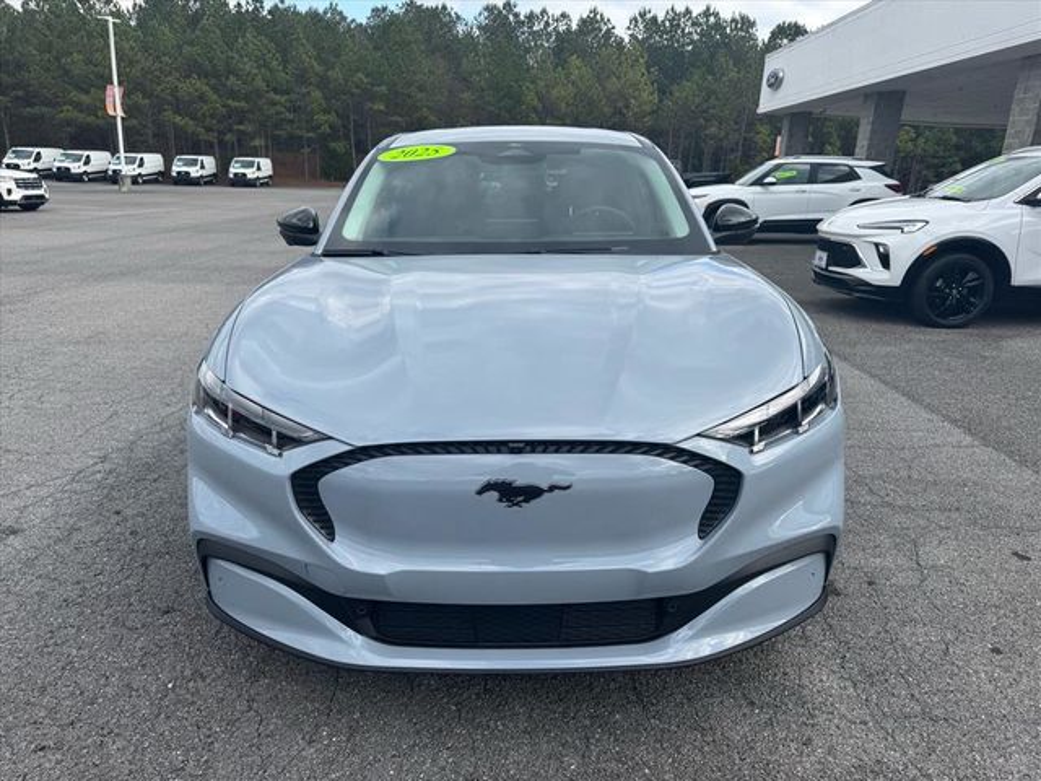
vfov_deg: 56.8
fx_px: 722
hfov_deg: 71.6
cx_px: 520
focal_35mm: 24
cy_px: 390
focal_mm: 6.76
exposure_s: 1/1818
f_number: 1.78
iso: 80
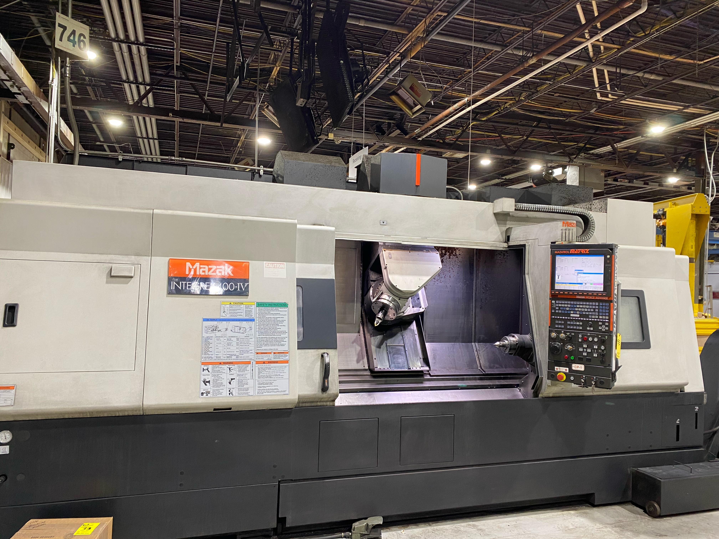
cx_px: 360
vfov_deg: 53.1
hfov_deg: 67.3
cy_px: 270
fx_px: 540
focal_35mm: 26
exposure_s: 1/60
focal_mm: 4.25
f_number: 1.8
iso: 125
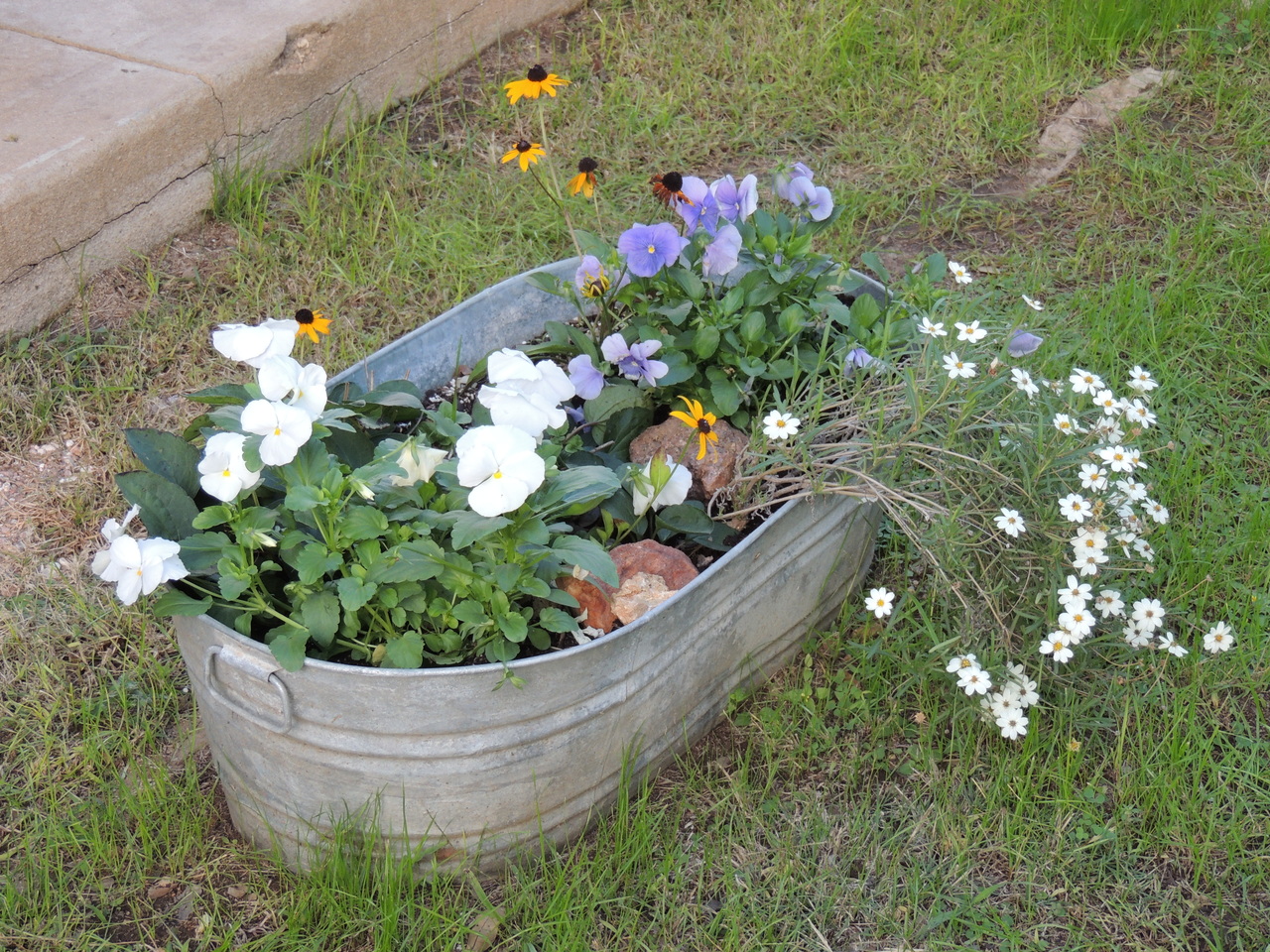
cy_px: 476
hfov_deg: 21.8
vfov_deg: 16.4
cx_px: 635
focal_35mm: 90
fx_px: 3302
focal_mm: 16
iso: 200
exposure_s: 1/100
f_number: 4.1
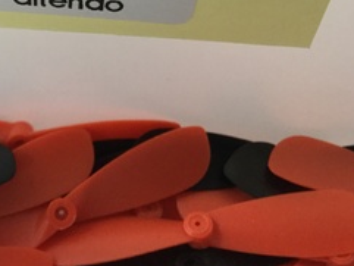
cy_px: 15
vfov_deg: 20.0
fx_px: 737
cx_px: 81
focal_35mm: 72
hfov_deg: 26.6
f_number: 2.4
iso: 64
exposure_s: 1/30
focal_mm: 3.3
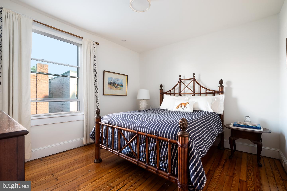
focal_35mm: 16
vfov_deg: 73.7
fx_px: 127
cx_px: 144
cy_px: 96
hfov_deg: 96.8
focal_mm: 16
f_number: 13
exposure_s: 1/160
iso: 800
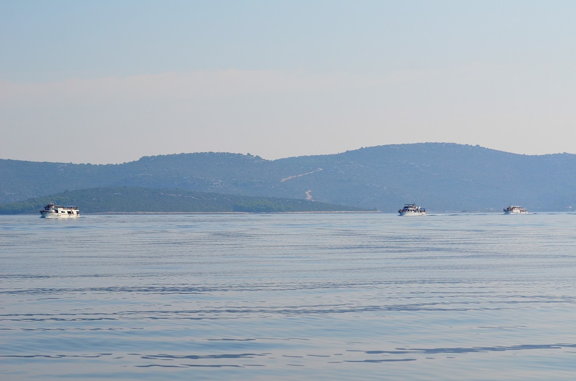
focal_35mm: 105
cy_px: 190
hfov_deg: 19.5
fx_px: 1676
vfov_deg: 13.0
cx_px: 288
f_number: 5.6
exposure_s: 1/2500
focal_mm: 70
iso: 400
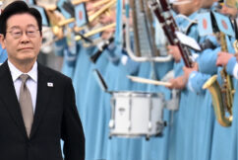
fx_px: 10485
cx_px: 118
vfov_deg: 0.9
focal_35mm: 1584
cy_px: 97
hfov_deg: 1.3
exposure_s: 1/500
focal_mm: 200
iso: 800
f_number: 3.5
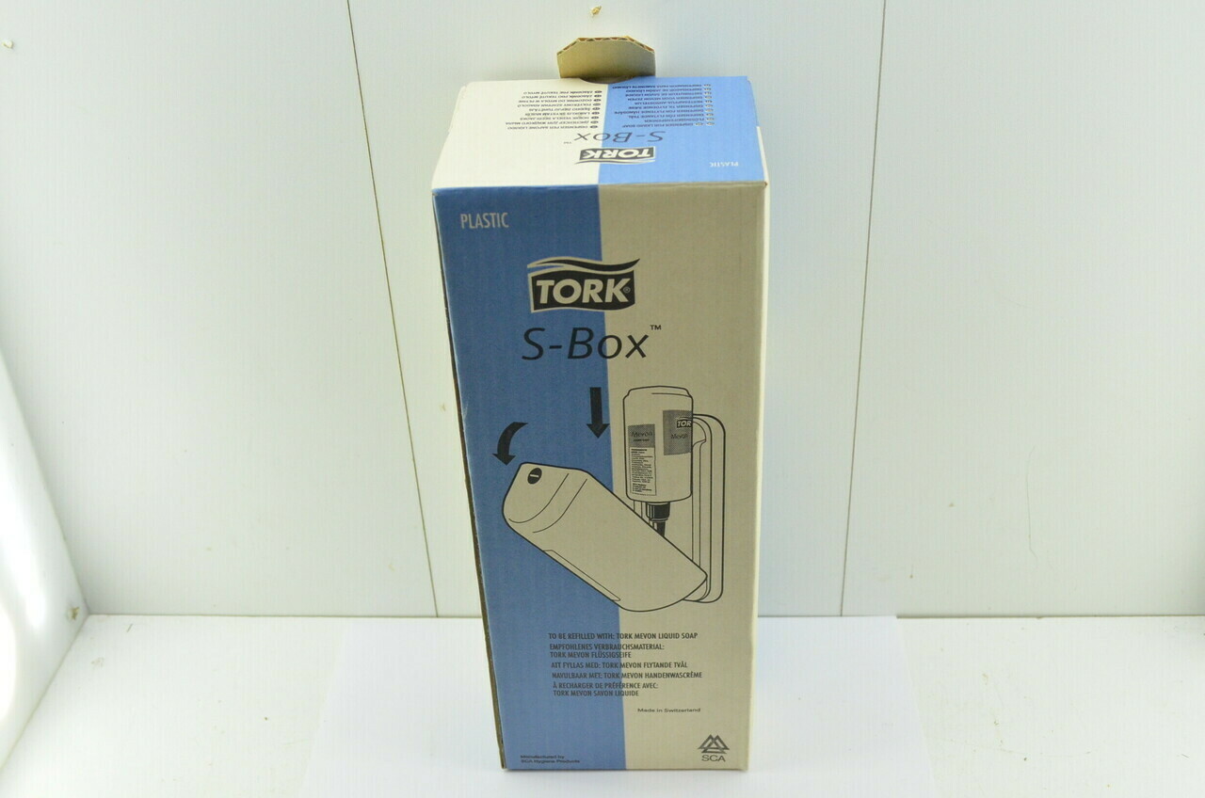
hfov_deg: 49.6
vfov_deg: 34.1
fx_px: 1303
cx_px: 602
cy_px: 399
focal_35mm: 39
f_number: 5.6
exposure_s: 1/125
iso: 1600
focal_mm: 26
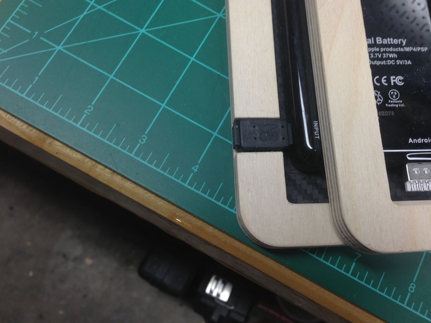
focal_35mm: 36
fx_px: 448
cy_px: 156
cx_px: 234
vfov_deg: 39.7
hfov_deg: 51.3
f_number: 2.4
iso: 64
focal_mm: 4.13
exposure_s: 1/40
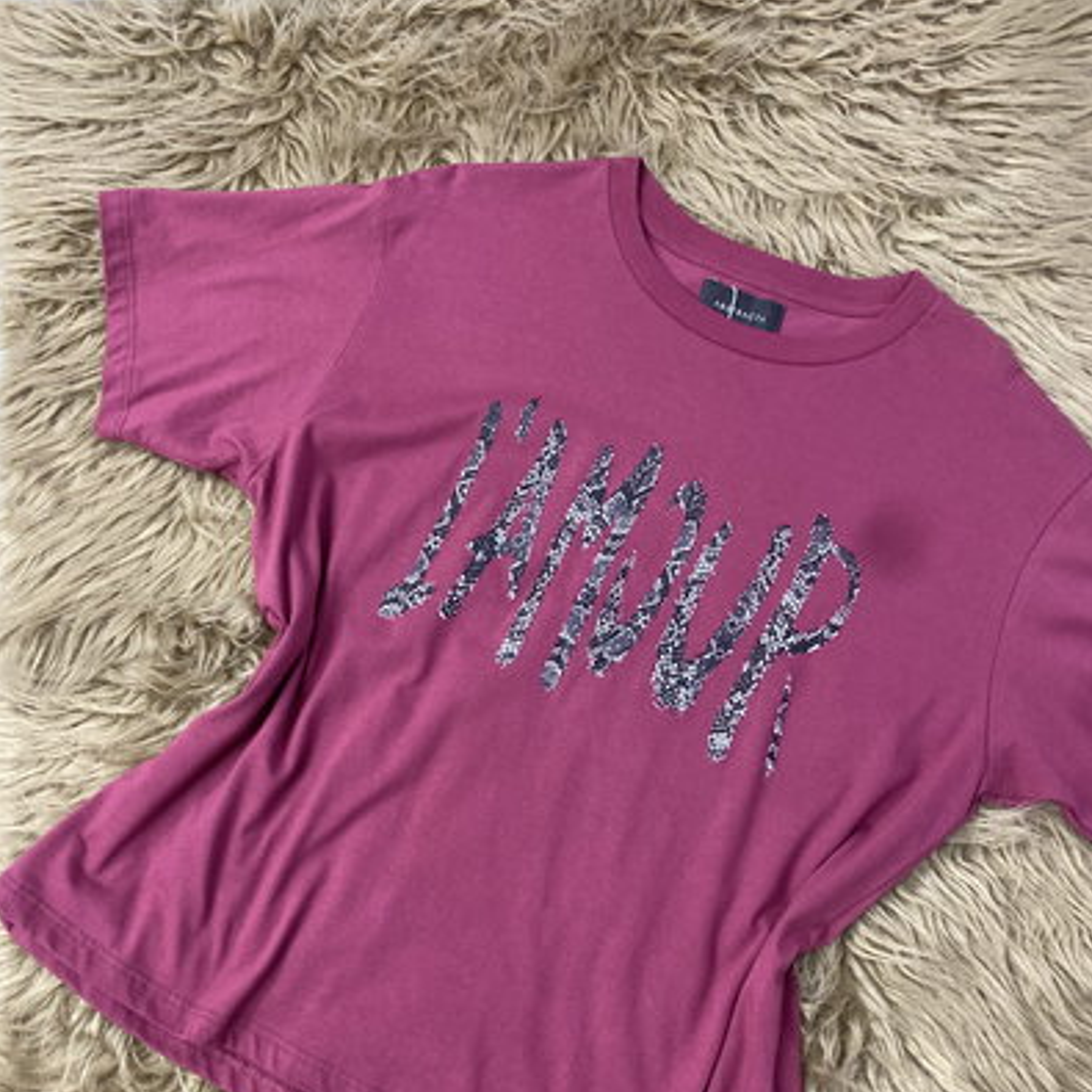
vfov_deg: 52.1
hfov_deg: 52.5
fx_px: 1106
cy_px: 665
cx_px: 545
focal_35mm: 31
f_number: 1.8
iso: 320
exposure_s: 1/50
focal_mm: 4.25
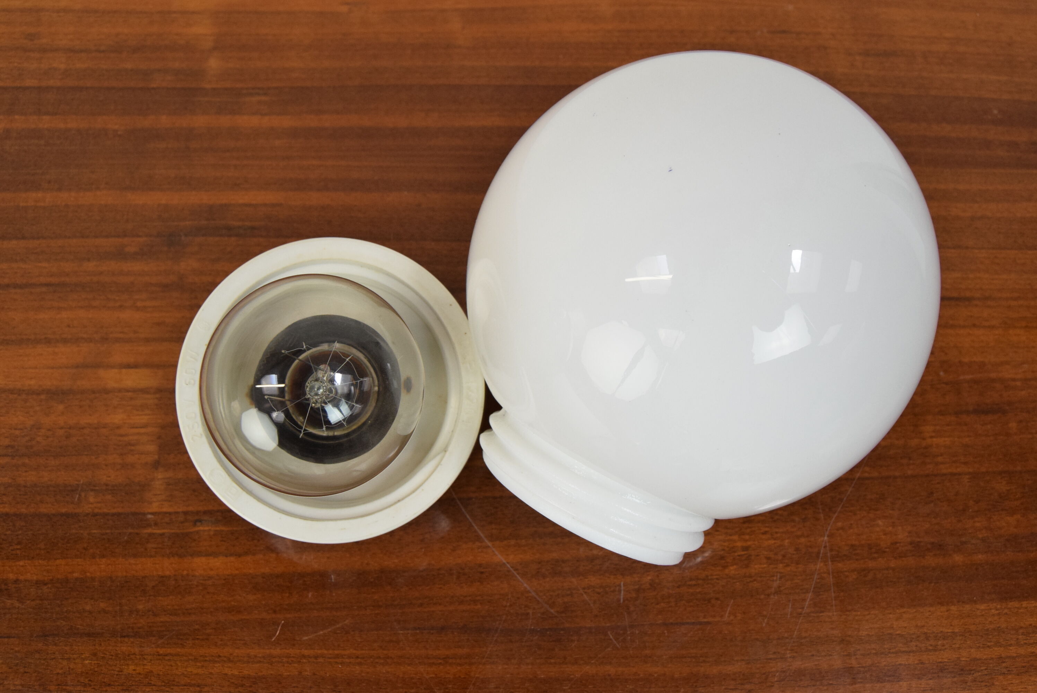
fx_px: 822
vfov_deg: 45.7
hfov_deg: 64.5
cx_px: 518
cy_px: 346
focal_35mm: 28
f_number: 8
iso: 1600
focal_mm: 19
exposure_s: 1/250
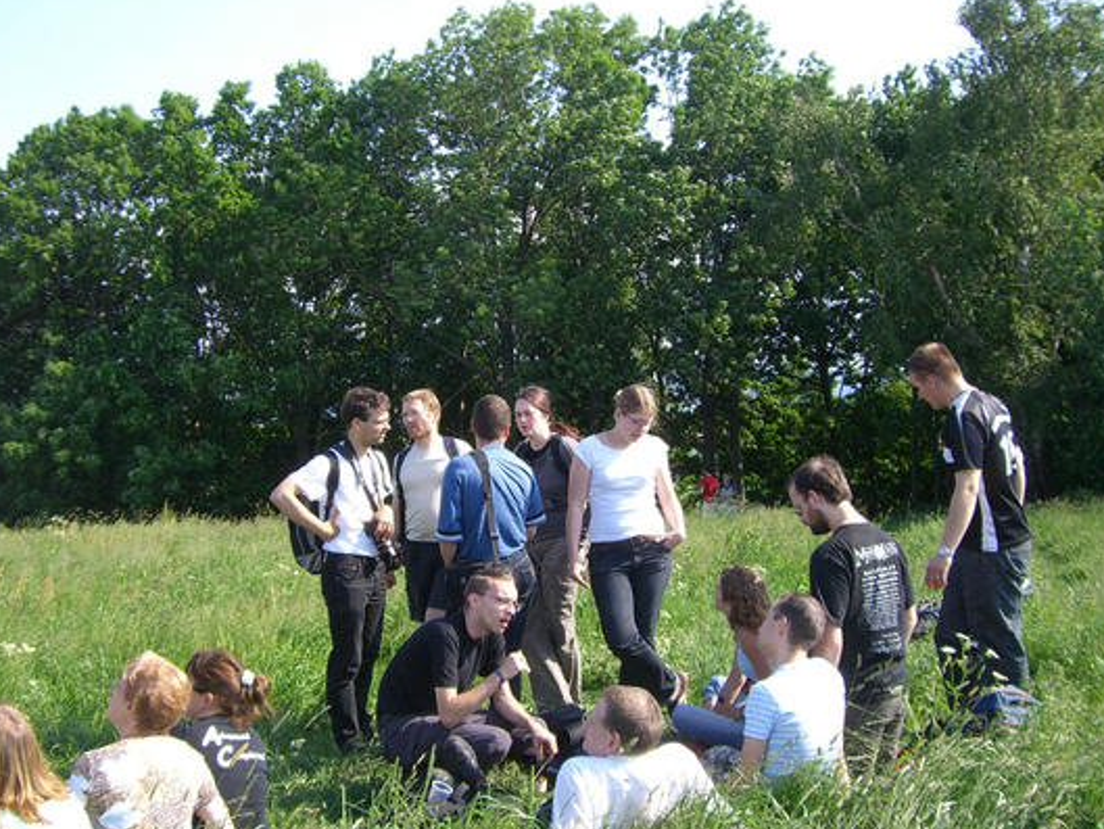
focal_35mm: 46
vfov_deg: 31.5
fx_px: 1467
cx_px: 528
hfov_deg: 41.2
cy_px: 409
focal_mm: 6.2
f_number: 4.3
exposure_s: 1/200
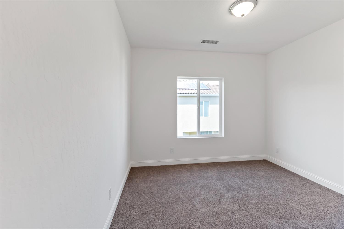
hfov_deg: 104.3
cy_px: 114
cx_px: 172
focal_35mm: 14
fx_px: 134
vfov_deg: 81.2
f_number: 4
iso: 400
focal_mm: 14
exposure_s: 1/160
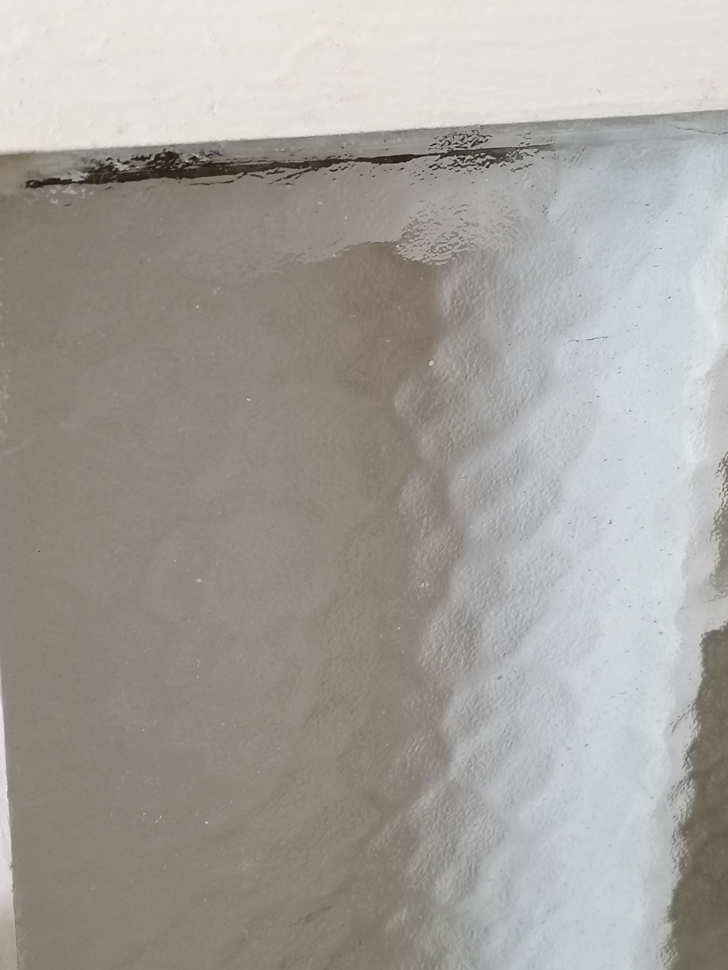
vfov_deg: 35.5
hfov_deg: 27.0
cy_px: 485
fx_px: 1514
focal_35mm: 54
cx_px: 364
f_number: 1.8
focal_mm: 4.75
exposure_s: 1/30
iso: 320
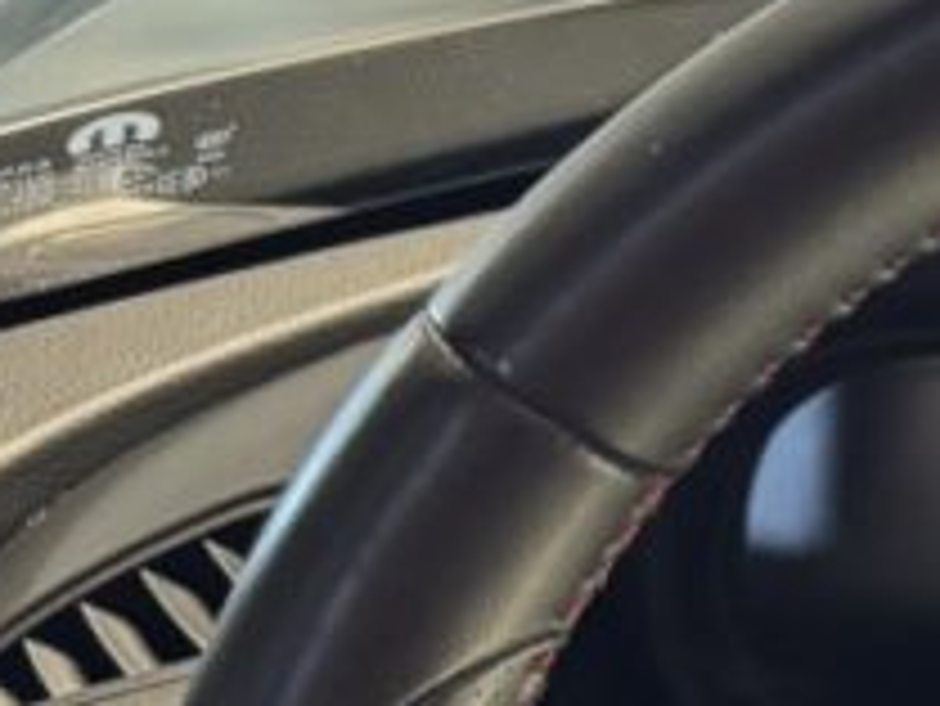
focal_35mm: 138
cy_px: 1039
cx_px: 2456
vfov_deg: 10.4
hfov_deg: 11.2
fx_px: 3750
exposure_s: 1/56
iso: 640
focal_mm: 6.76
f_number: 1.78
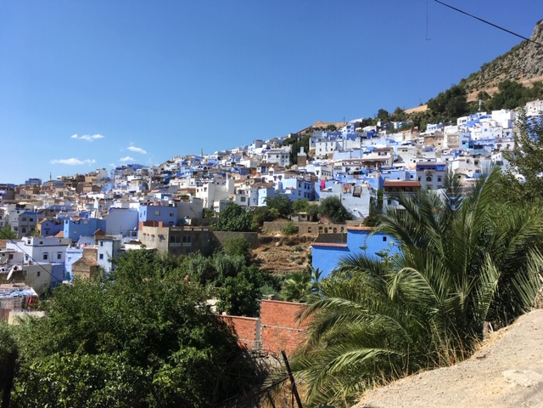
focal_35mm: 29
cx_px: 272
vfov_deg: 48.2
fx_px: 455
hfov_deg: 61.7
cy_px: 204
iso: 25
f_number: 2.2
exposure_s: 1/1538
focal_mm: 4.15
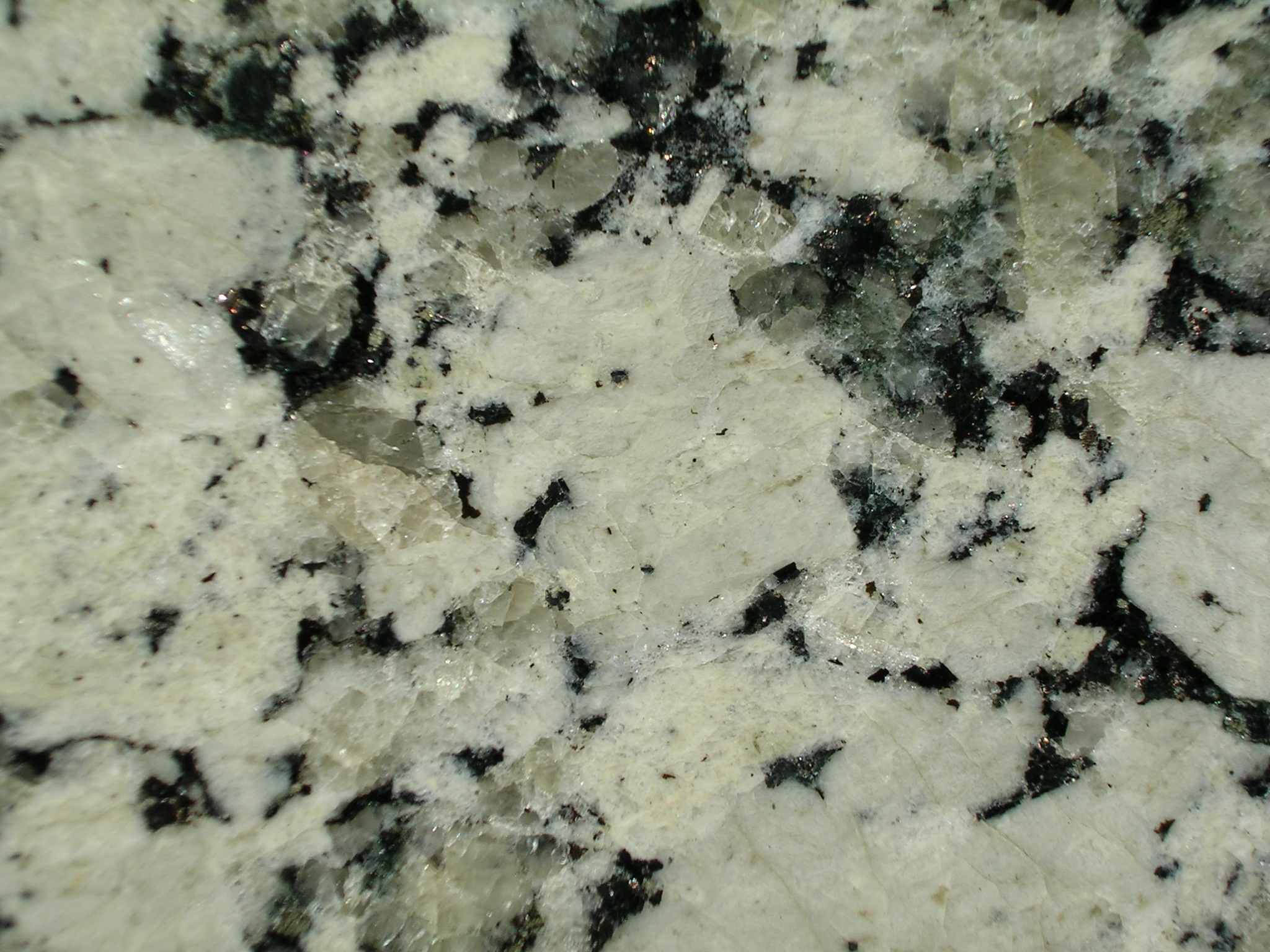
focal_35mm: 72
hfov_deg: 27.0
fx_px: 2642
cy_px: 476
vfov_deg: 20.4
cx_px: 635
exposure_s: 1/1044
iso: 50
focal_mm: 10.9
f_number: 3.7
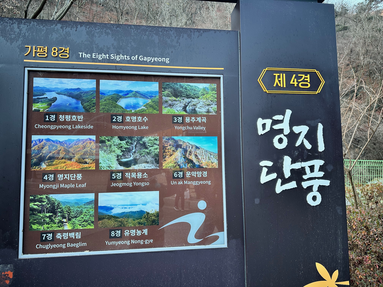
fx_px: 266
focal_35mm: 24
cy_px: 144
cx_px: 192
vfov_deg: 56.8
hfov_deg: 71.6
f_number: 1.78
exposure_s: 1/121
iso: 125
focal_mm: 6.86
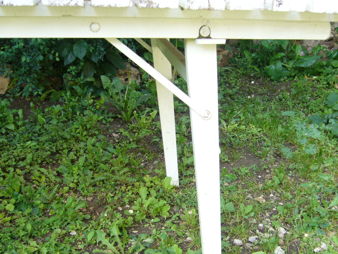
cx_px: 170
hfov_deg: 44.8
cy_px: 152
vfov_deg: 34.2
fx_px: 410
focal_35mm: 42
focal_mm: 5.8
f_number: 2.8
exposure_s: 1/60
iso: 80
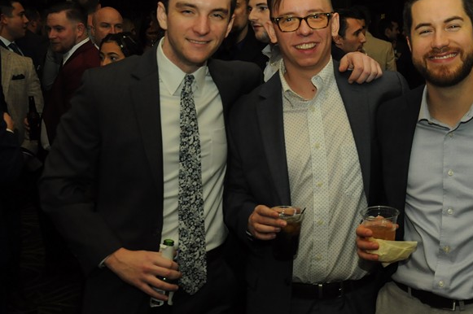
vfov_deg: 21.9
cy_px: 146
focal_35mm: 62
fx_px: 814
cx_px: 381
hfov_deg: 31.5
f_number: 3.8
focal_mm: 24
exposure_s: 1/60
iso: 800
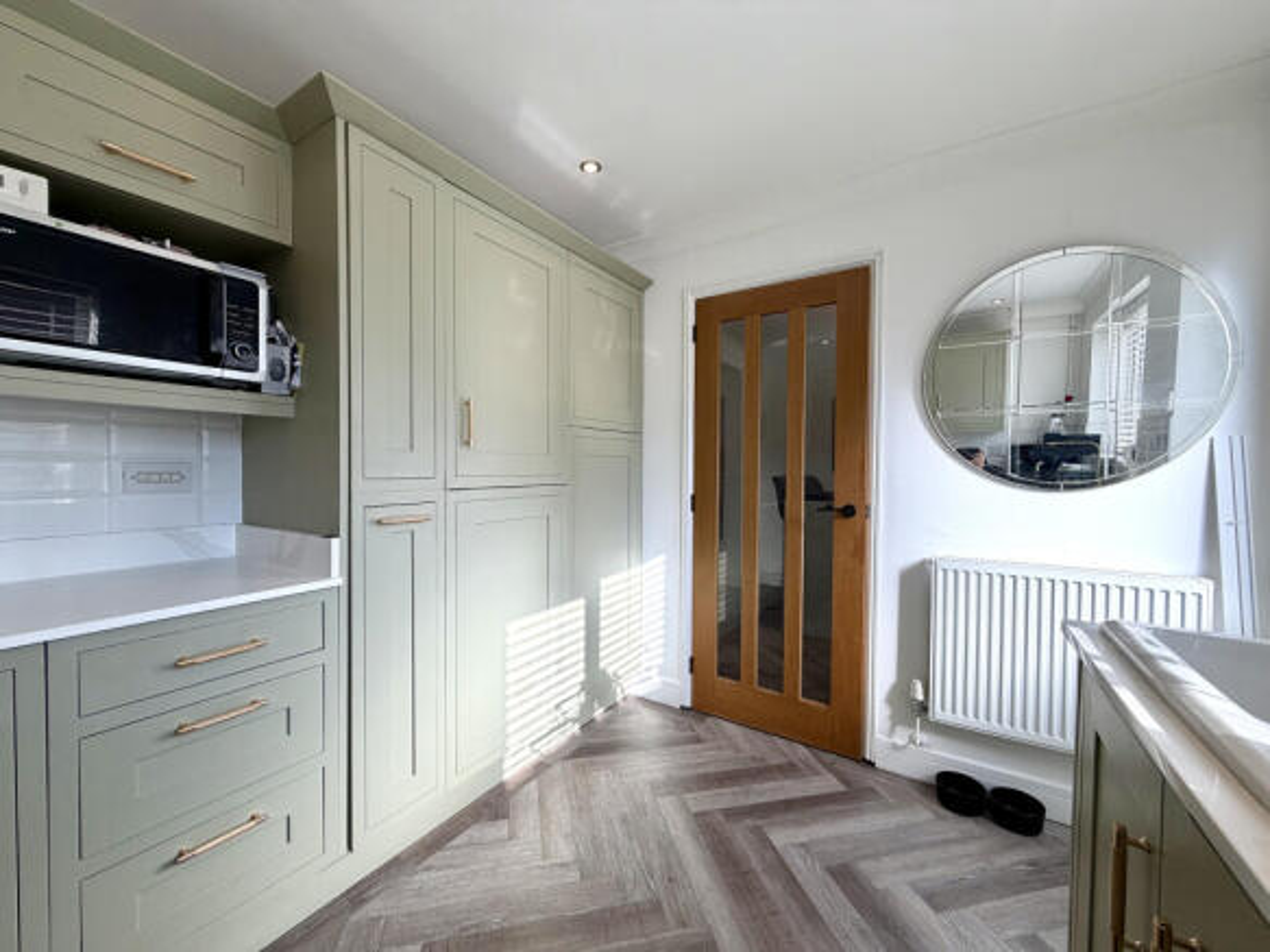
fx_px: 514
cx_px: 635
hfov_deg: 102.1
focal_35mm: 14
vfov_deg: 85.7
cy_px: 476
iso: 50
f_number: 2.2
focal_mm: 2.22
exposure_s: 1/323
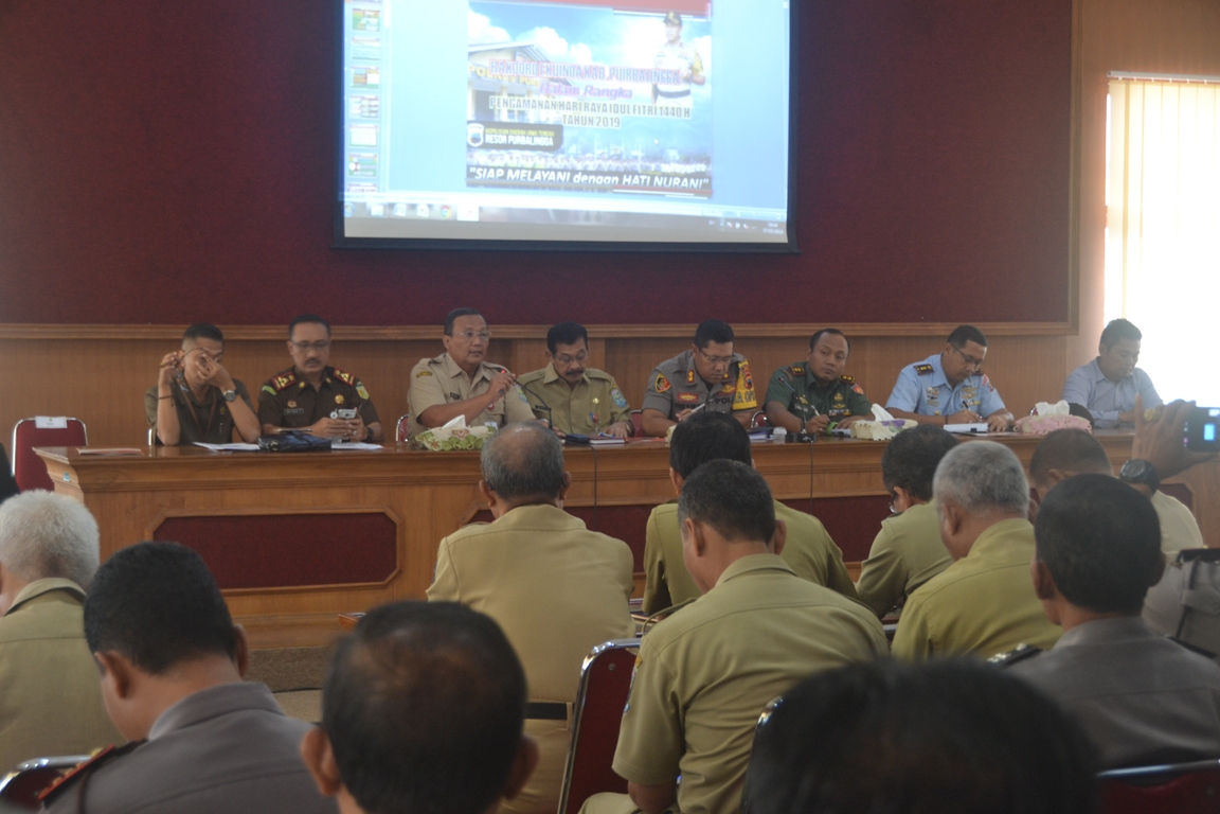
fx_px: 2236
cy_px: 407
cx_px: 610
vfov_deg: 20.6
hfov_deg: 30.5
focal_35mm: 66
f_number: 4.5
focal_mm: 44
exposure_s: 1/15
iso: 640
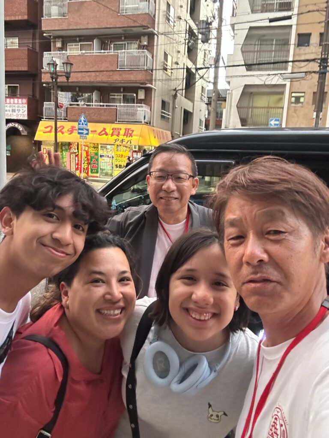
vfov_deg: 60.0
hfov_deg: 46.8
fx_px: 380
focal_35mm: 30
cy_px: 219
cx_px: 164
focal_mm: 2.69
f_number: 1.9
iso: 500
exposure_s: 1/30
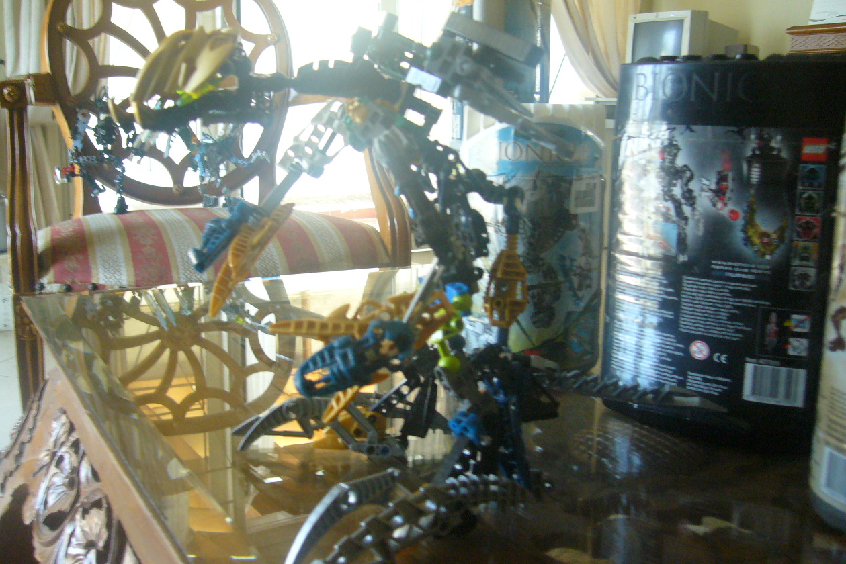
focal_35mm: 37
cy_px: 267
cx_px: 422
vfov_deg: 35.9
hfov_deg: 51.9
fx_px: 870
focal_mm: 5.8
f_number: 2.8
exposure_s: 1/13
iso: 200
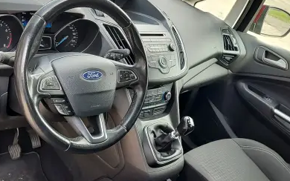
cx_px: 129
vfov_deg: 31.9
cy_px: 109
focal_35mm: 40
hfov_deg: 49.2
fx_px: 316
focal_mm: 5.56
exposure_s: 1/157
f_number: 1.8
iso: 100
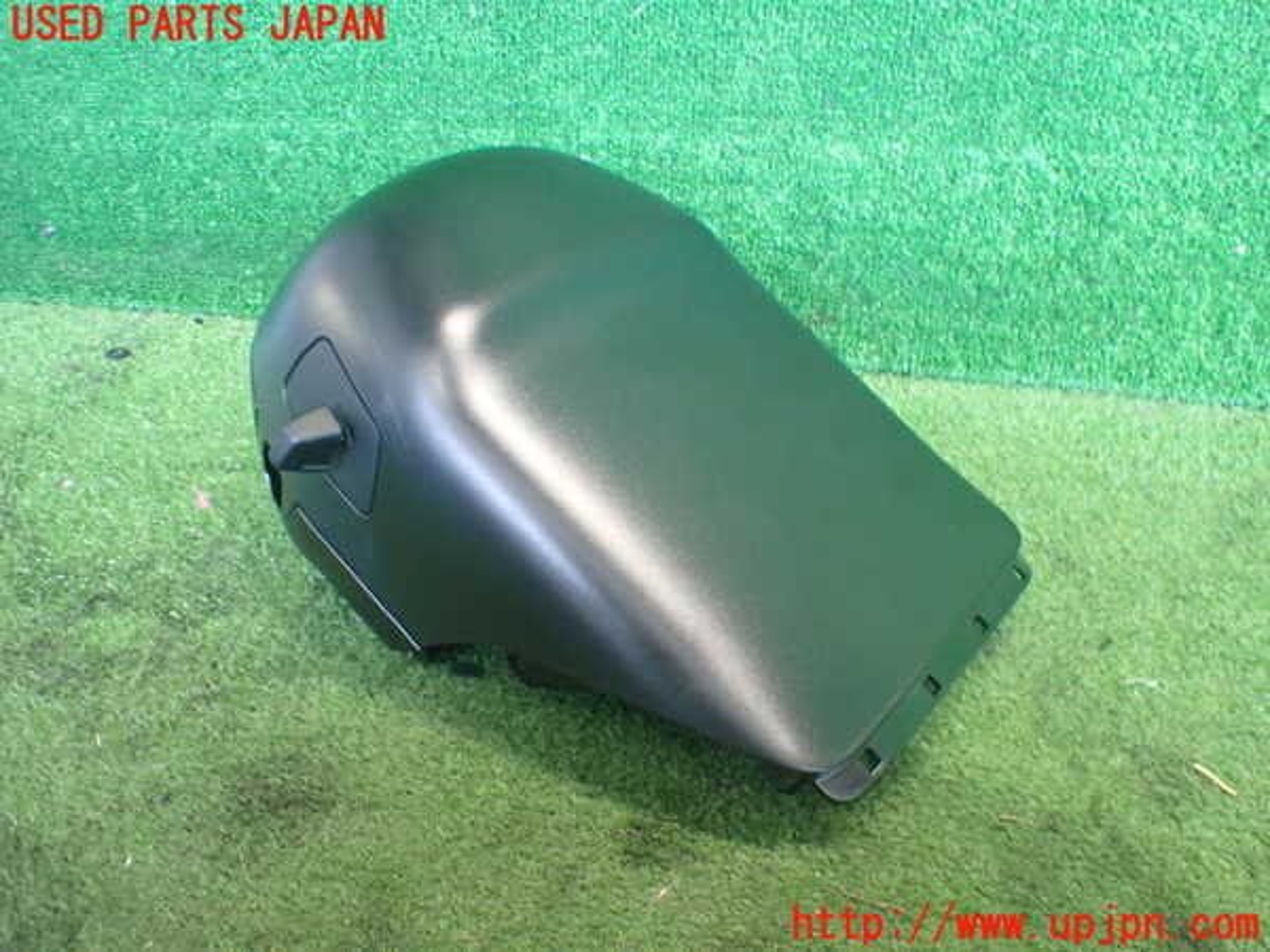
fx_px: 1101
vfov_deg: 46.8
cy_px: 476
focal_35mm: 30
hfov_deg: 60.0
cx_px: 635
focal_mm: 5.4
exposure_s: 1/60
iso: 800
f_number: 2.3
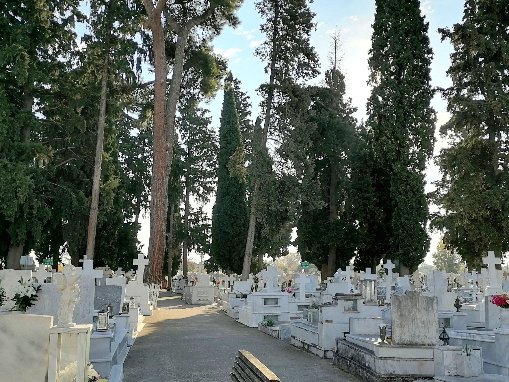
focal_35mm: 36
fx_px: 529
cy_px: 190
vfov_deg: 39.7
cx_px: 284
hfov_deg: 51.2
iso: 50
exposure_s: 1/1642
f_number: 1.8
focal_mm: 5.4
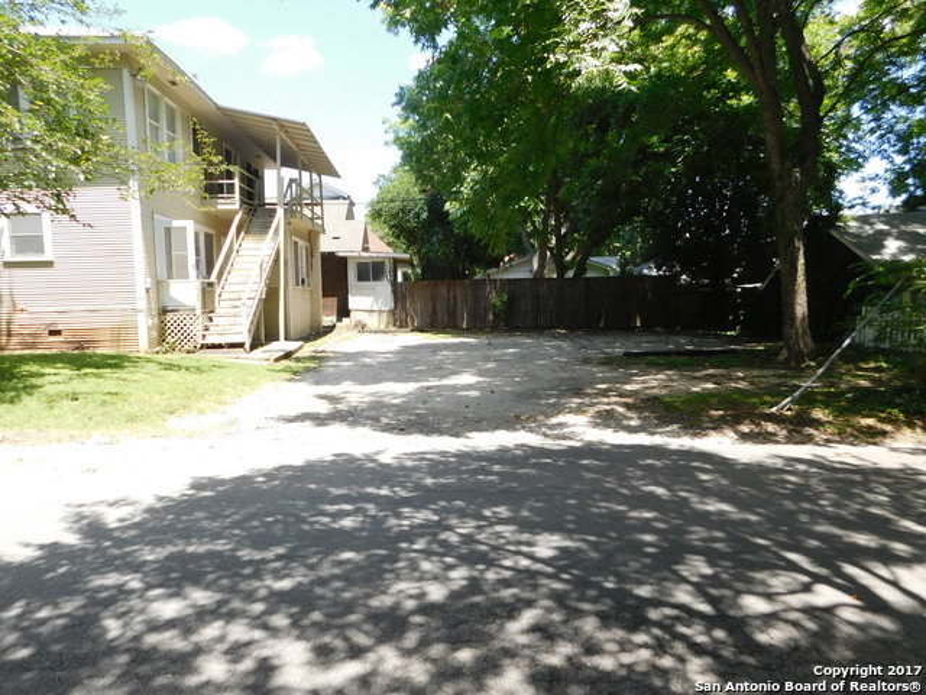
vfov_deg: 58.9
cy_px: 348
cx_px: 463
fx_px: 615
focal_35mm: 23
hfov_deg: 73.9
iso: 125
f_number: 3
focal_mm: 4
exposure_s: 1/400
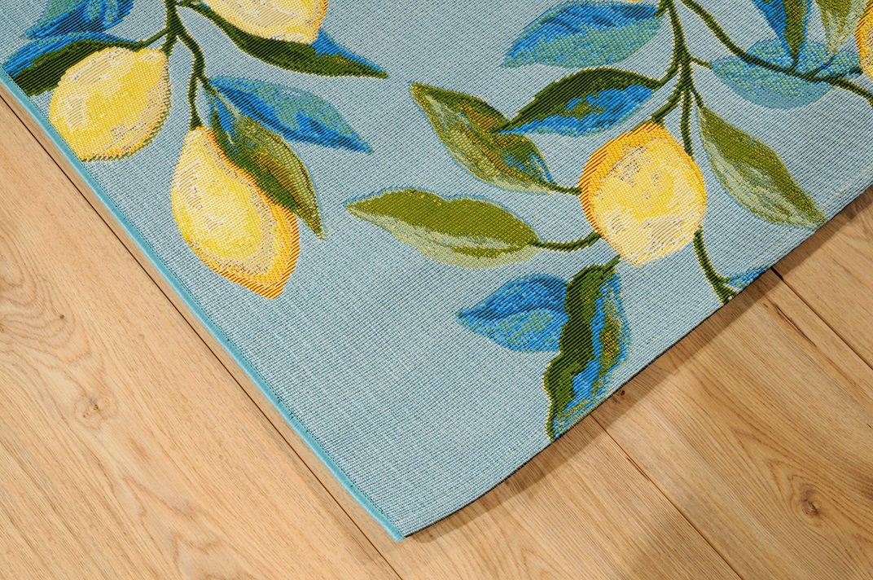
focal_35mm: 51
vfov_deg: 26.4
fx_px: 1235
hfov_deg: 38.9
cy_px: 290
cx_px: 436
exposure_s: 1/160
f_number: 25
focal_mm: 34
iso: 500
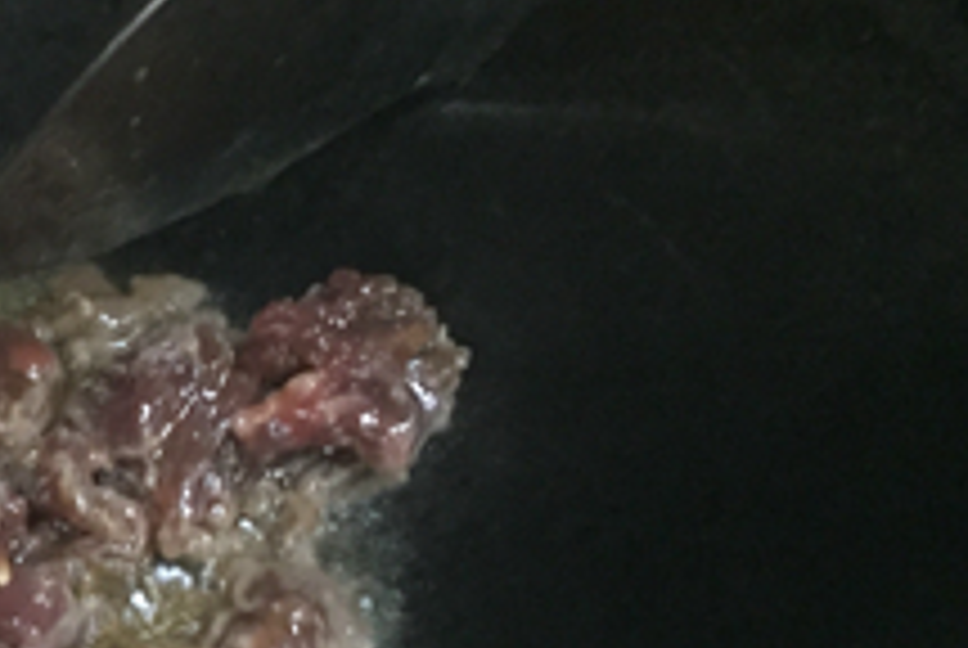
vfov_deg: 16.1
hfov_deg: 22.1
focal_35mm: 84
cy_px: 567
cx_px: -239
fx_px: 2262
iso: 250
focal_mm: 4.15
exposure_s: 1/17
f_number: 2.2
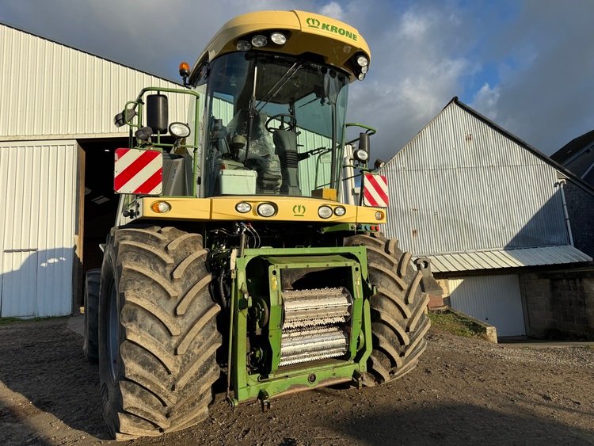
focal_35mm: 24
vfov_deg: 56.8
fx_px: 412
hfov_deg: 71.6
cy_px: 223
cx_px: 297
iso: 80
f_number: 1.78
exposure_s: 1/3759
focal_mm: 6.76
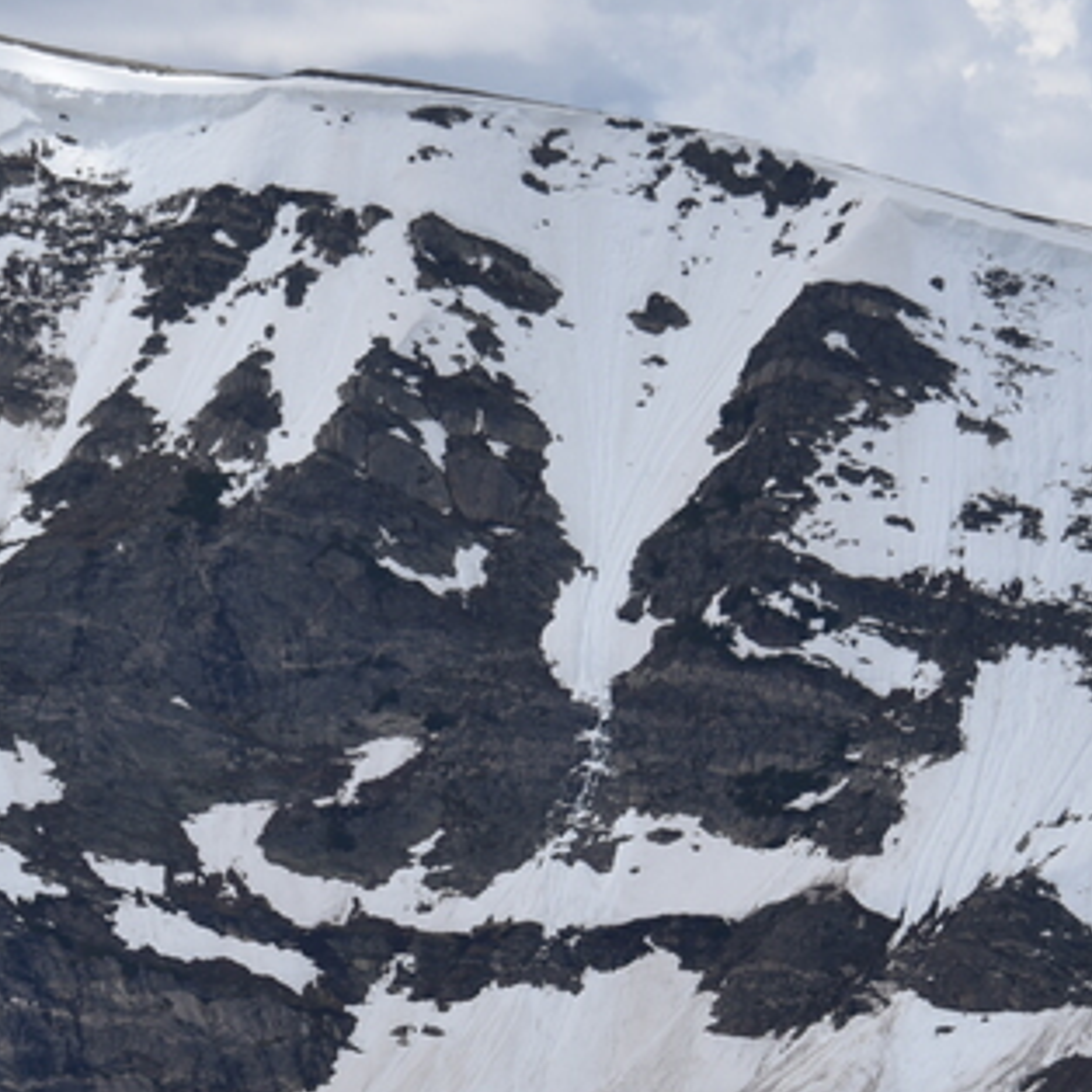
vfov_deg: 3.7
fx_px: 16703
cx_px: 264
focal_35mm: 468
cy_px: 929
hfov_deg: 3.7
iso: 100
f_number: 9
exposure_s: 1/320
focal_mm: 135
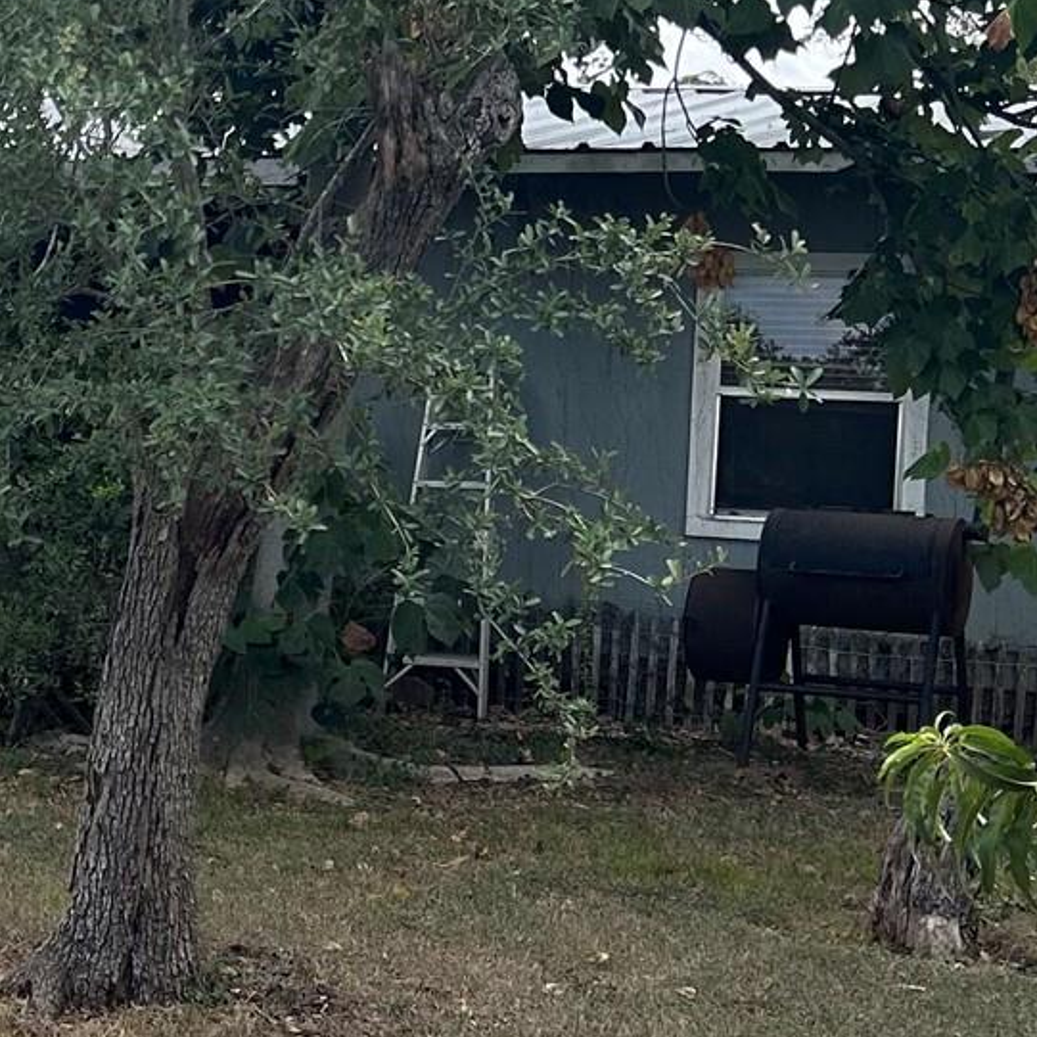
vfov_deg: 19.9
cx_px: -186
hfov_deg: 18.9
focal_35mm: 87
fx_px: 2949
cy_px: 439
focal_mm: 5.7
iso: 50
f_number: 1.5
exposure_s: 1/1196
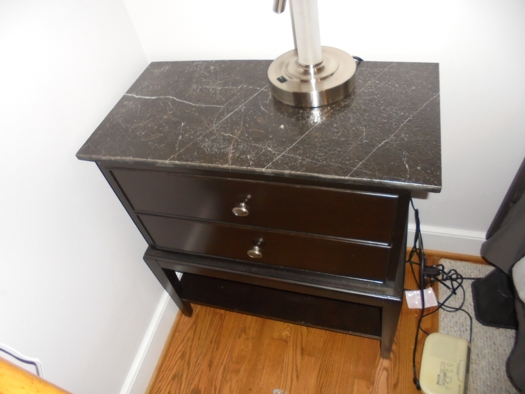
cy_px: 197
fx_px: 394
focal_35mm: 26
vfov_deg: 53.1
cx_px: 262
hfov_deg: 67.3
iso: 400
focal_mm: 4.6
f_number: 3.5
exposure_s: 1/30
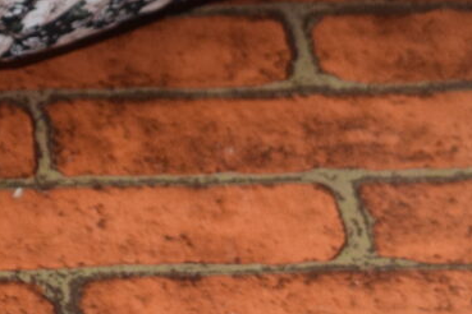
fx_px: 4366
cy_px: -403
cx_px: -127
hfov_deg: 6.1
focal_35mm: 333
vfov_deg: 4.1
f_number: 4.5
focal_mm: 32
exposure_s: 1/60
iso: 800
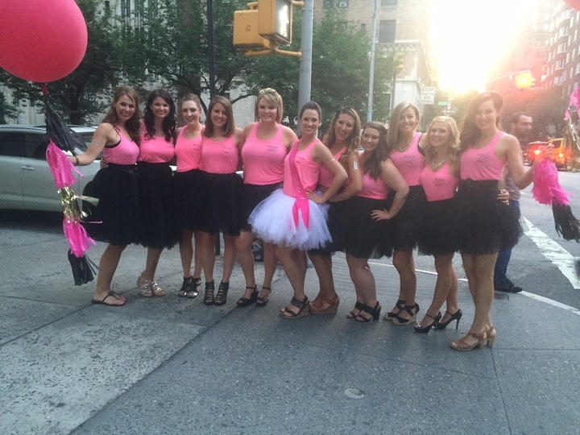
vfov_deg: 48.2
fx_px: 486
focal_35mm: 29
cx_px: 290
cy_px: 218
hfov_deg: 61.7
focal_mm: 4.15
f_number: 2.2
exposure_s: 1/30
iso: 160
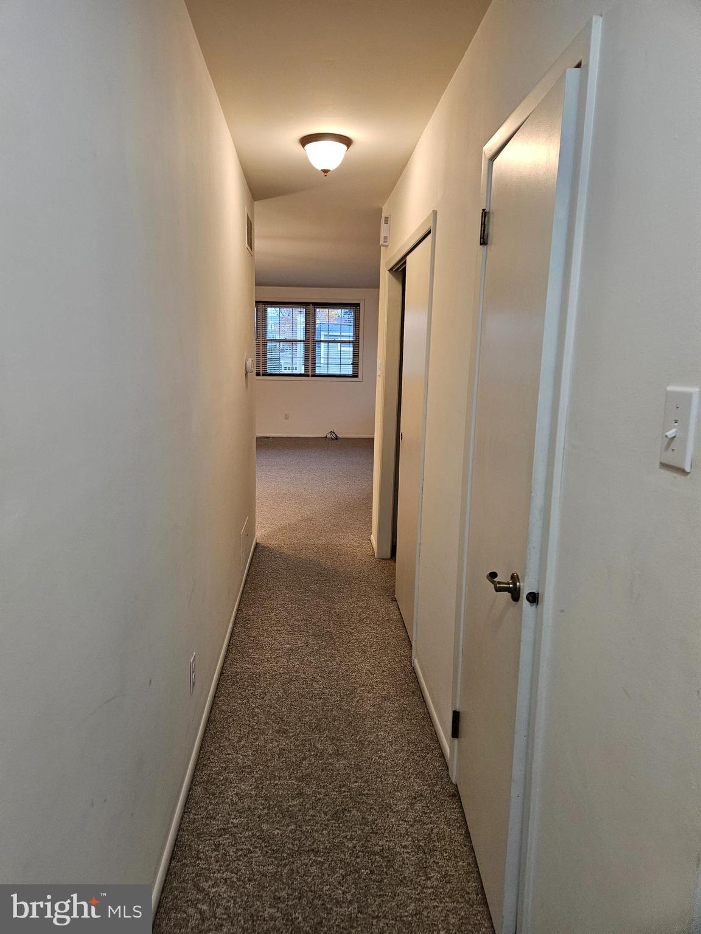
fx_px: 621
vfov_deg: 73.9
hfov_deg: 58.9
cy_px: 467
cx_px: 350
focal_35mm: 23
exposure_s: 1/120
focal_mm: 5.4
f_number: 1.8
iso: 320
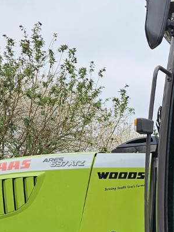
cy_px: 217
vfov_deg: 22.6
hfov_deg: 16.9
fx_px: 562
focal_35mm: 84
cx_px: 201
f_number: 1.8
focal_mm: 5.4
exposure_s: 1/722
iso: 25
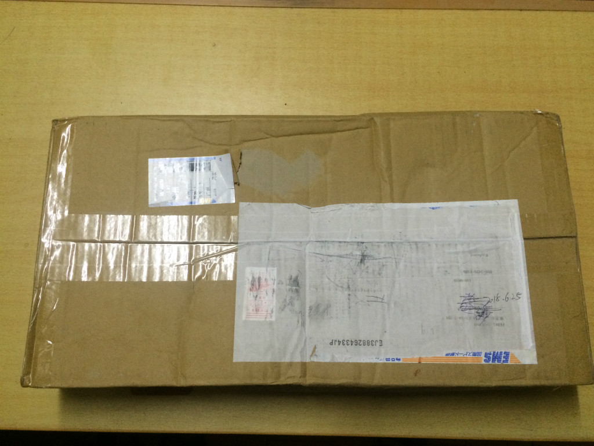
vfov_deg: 48.2
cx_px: 297
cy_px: 223
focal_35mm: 29
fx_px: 498
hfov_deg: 61.7
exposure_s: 1/33
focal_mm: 4.15
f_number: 2.2
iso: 320
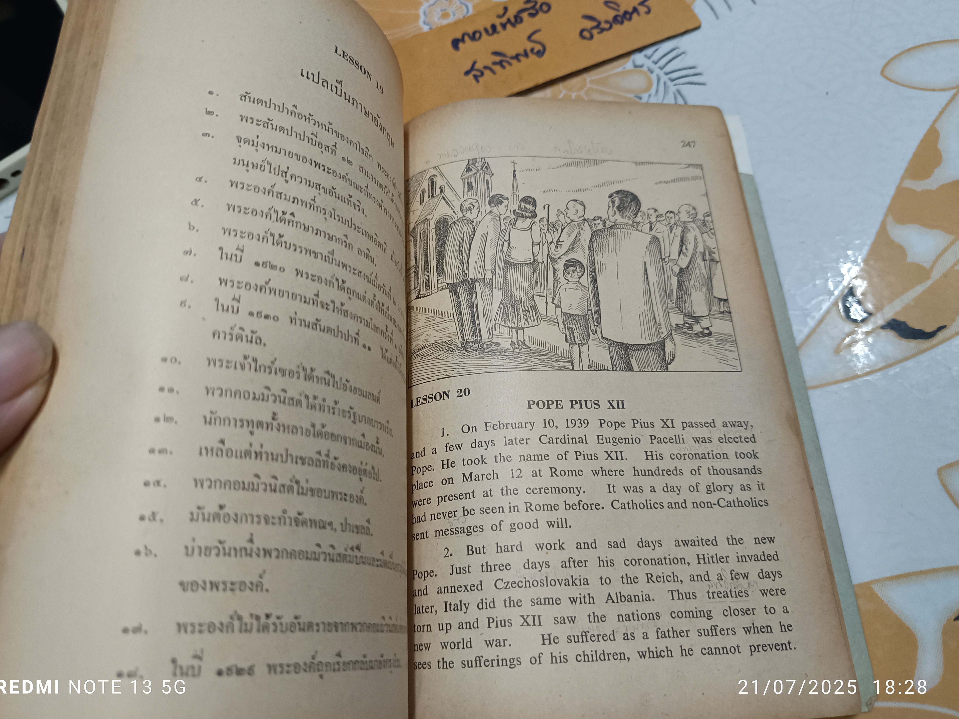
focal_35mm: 25
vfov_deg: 54.9
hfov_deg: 69.4
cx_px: 461
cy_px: 351
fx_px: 693
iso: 887
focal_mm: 5.31
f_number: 1.7
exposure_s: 1/33.3
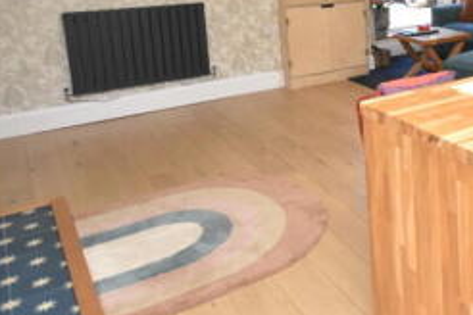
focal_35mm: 40
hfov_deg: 41.3
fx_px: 526
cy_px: 32
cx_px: 487
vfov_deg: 31.8
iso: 800
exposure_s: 1/200
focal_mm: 10
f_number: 5
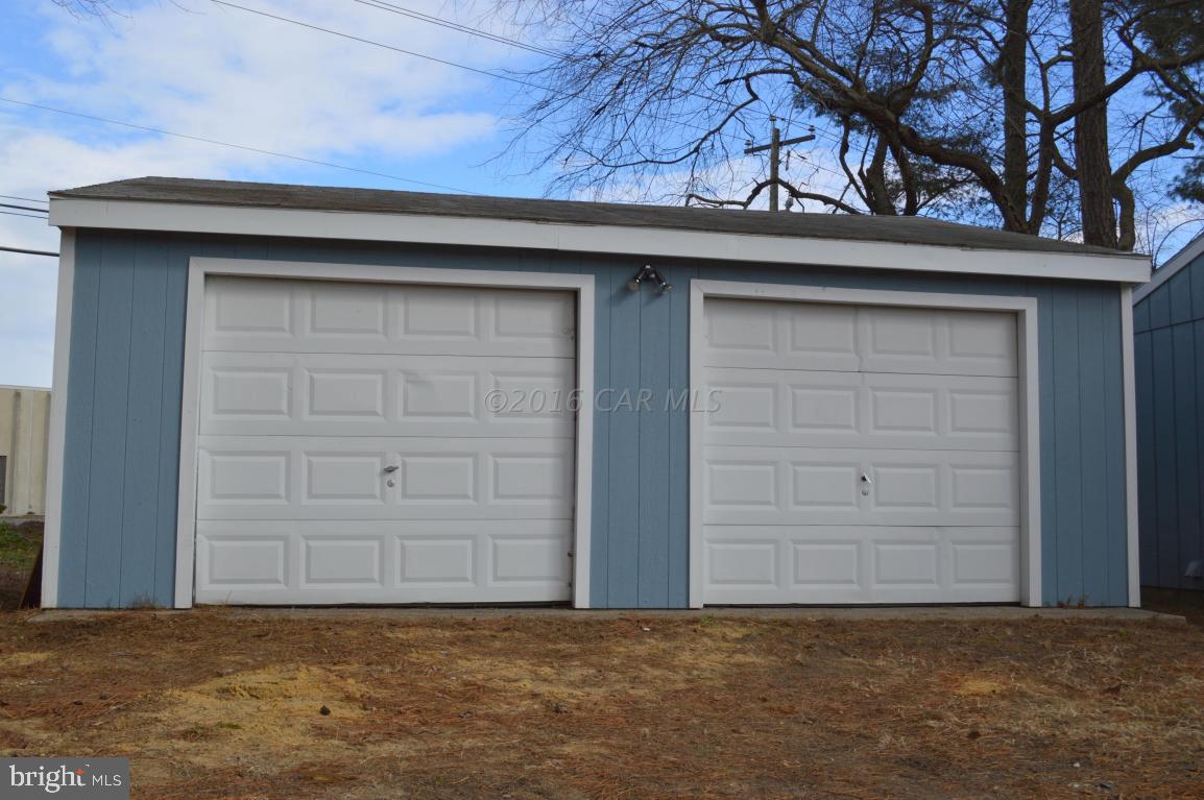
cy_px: 400
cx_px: 602
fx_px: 1203
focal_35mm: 36
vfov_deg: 36.8
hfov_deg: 53.2
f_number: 8
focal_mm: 24
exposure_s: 1/250
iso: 100
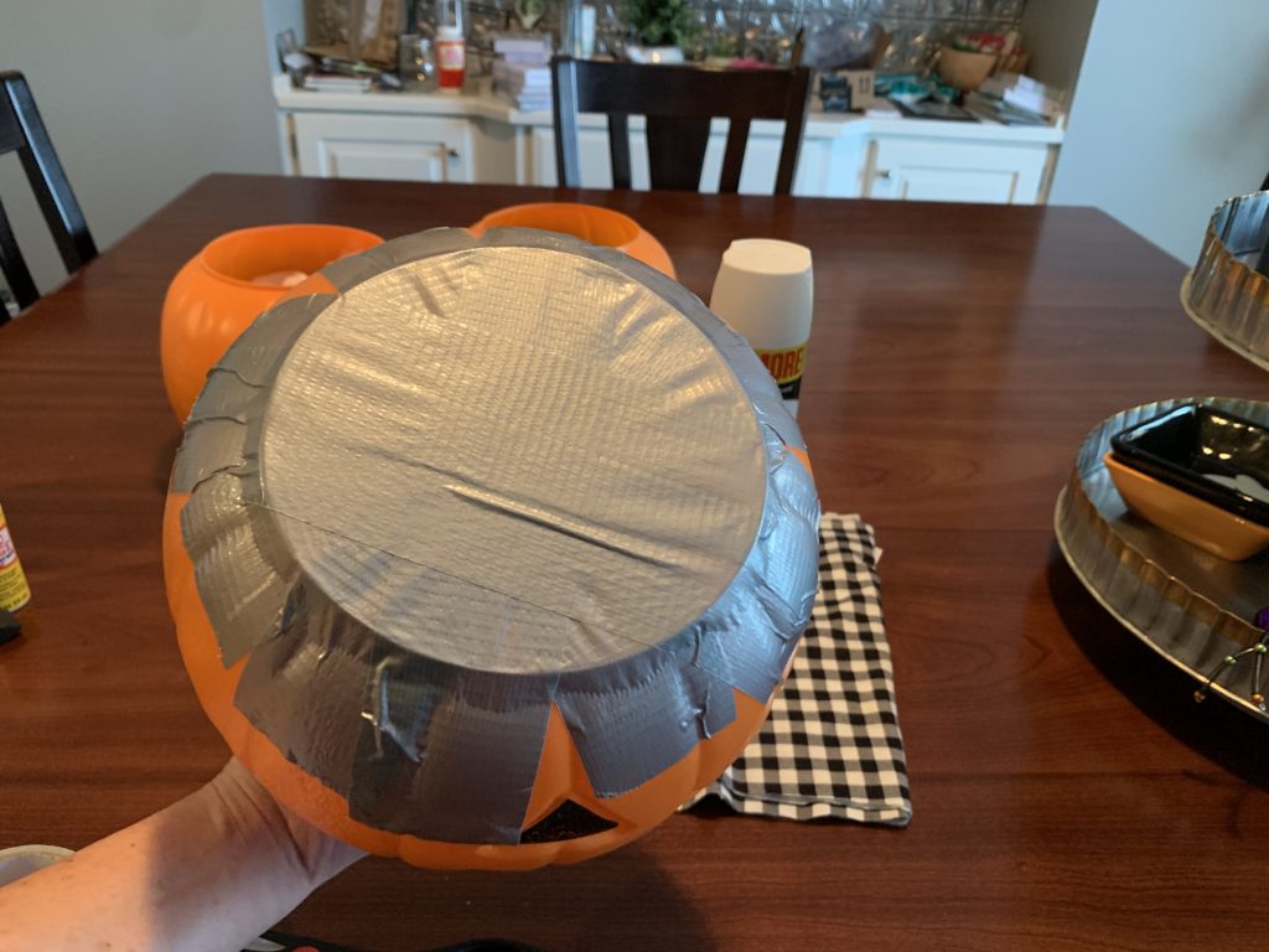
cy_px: 476
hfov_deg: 67.3
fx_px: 953
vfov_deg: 53.1
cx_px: 634
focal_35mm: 26
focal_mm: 4.25
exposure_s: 1/30
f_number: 1.8
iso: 500
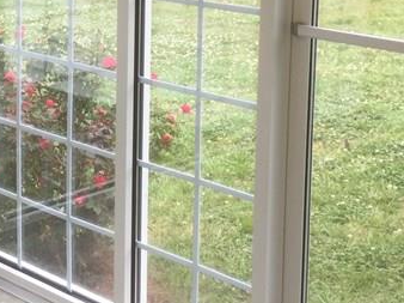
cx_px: 42
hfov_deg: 20.5
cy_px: 24
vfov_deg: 15.5
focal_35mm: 94
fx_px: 1096
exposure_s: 1/120
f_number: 2.4
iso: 25
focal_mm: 3.3
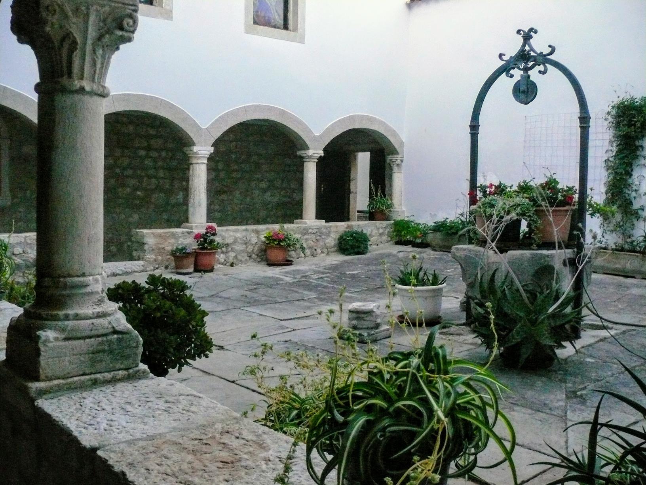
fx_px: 653
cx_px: 323
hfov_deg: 52.6
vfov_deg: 40.7
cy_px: 242
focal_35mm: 35
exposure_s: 1/20
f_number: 2.8
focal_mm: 7.4
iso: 800
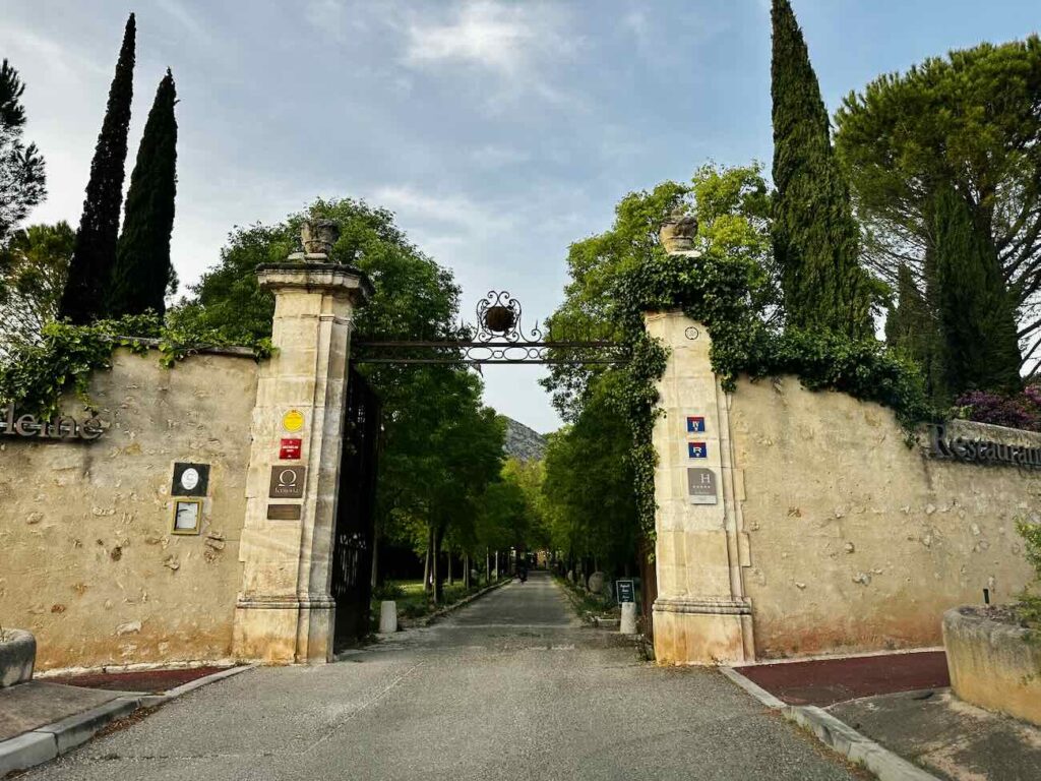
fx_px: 722
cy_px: 390
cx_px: 520
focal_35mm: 24
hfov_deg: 71.6
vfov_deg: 56.8
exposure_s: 1/630
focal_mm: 6.86
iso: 80
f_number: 1.78
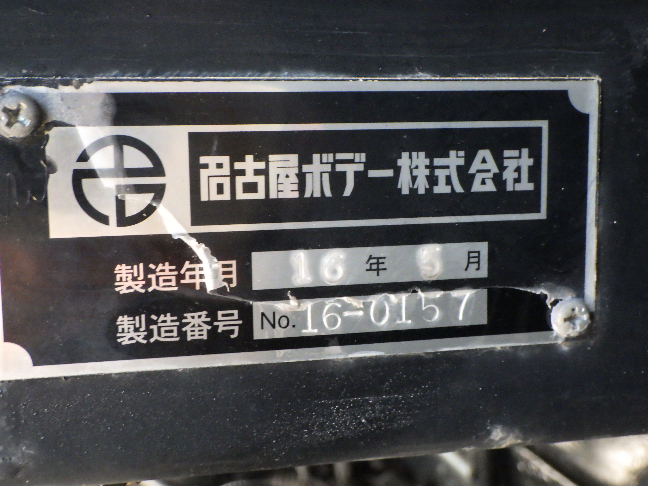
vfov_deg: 28.6
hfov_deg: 37.5
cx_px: 324
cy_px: 243
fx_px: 955
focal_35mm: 51
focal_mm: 9.1
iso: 1600
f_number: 4.4
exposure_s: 1/45
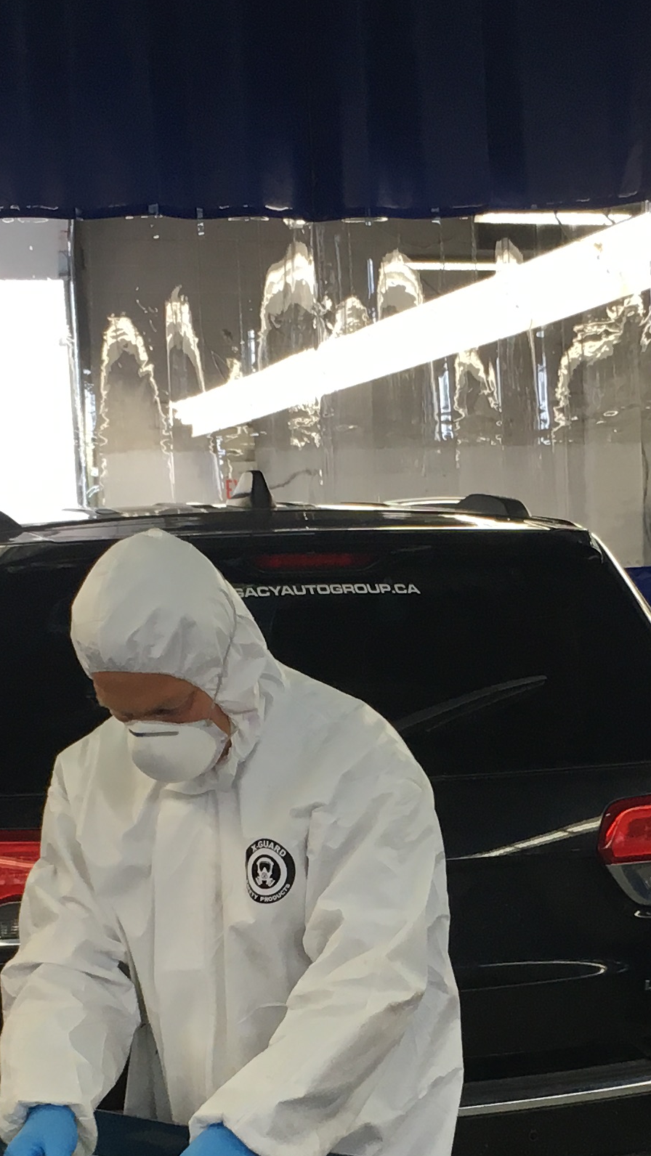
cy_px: 939
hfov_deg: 15.0
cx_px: 496
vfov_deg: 26.0
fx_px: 2454
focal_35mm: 80
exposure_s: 1/40
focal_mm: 4.15
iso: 25
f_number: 2.2
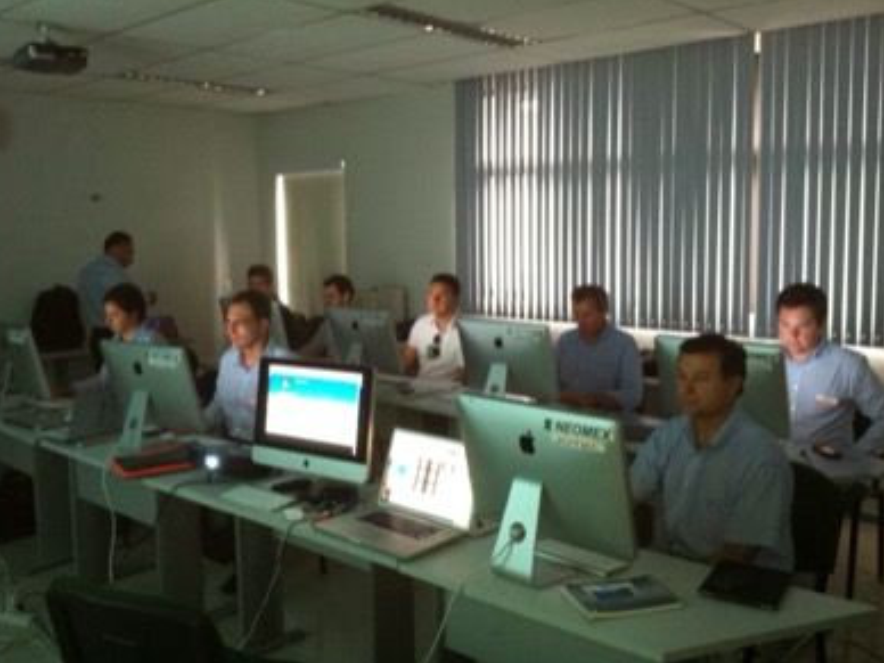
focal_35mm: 36
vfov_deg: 39.7
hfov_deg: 51.4
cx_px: 433
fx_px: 919
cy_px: 330
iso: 320
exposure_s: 1/15
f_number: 2.8
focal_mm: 3.85
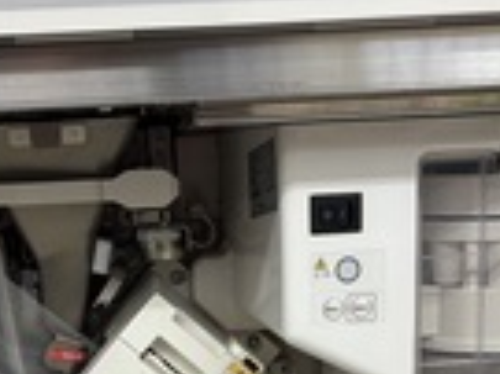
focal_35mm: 77
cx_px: 211
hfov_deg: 25.3
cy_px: 515
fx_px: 1111
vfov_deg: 17.6
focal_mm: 5.96
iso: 100
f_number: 1.6
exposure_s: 1/120
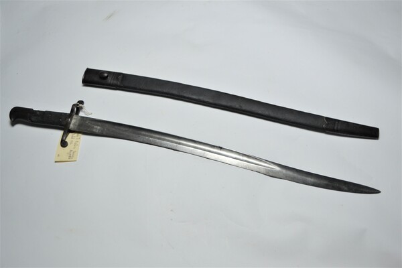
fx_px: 368
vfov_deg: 40.0
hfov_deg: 57.2
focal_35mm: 33
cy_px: 134
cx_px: 201
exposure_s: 1/50
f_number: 3.8
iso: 400
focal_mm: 22
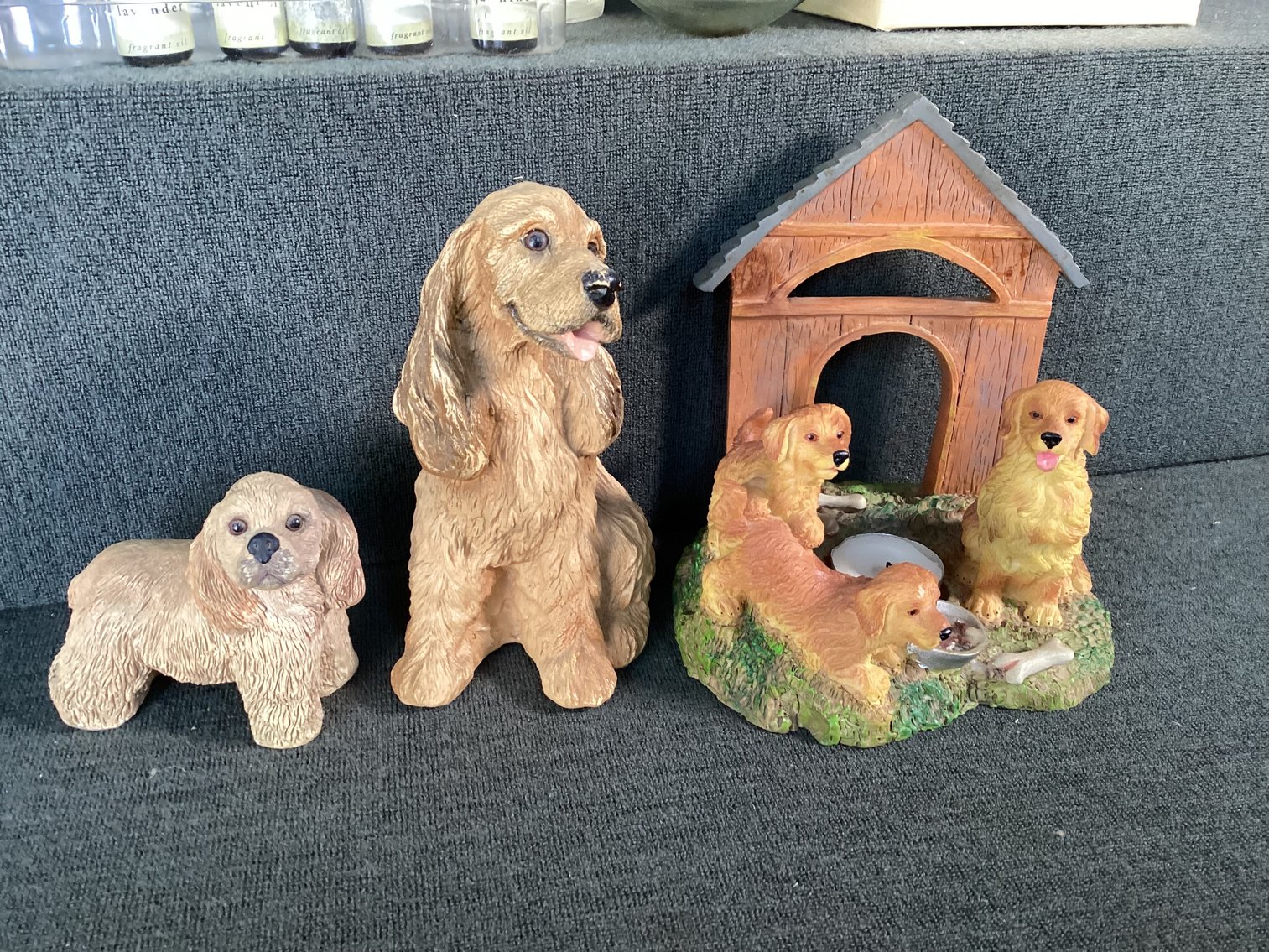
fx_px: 1137
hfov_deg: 58.3
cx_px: 634
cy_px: 476
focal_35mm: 31
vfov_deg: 45.4
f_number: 2.4
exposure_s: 1/60
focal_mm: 3.3
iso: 200
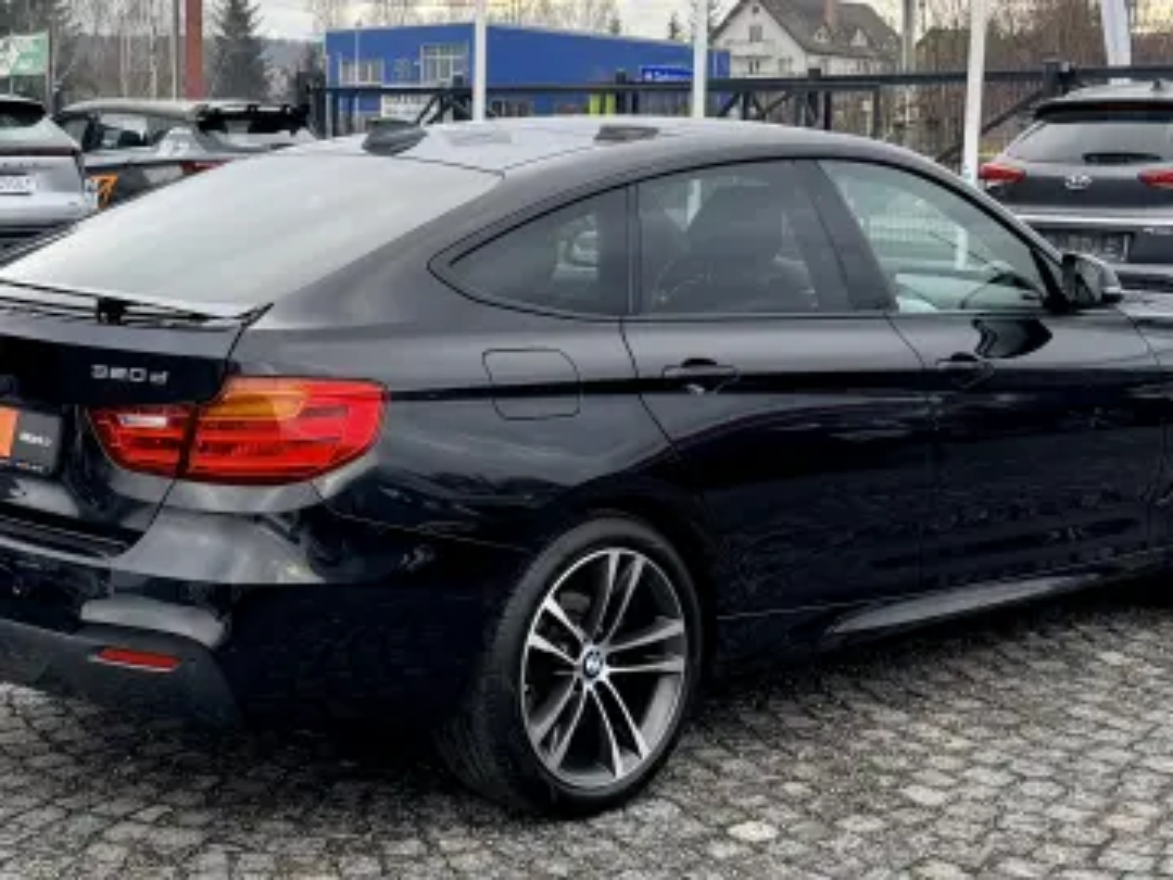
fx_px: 813
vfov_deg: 56.8
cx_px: 586
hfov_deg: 71.6
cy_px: 440
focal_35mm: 24
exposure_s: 1/898
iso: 100
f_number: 1.78
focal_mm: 6.76
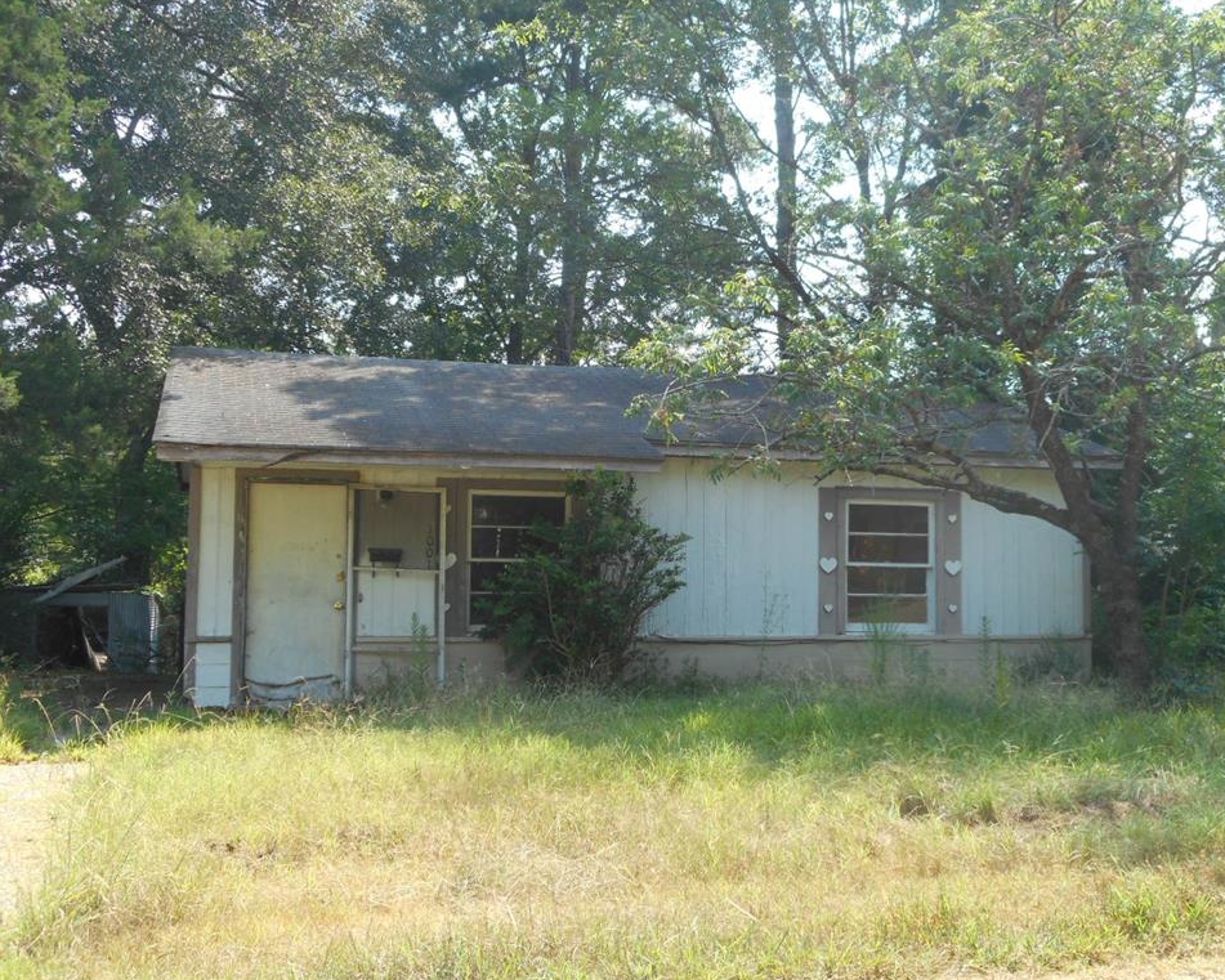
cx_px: 617
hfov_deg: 44.8
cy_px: 491
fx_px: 1487
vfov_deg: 36.5
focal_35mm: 41
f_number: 4.5
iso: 80
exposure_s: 1/100
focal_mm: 6.9
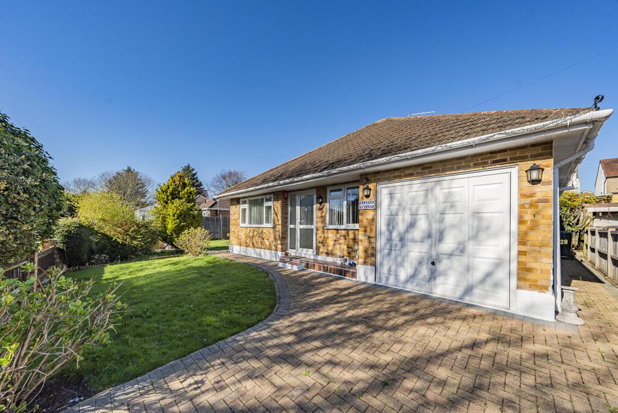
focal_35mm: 12
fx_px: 206
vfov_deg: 90.0
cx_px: 309
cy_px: 206
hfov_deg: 112.6
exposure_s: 1/1000
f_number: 9
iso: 320
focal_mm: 12
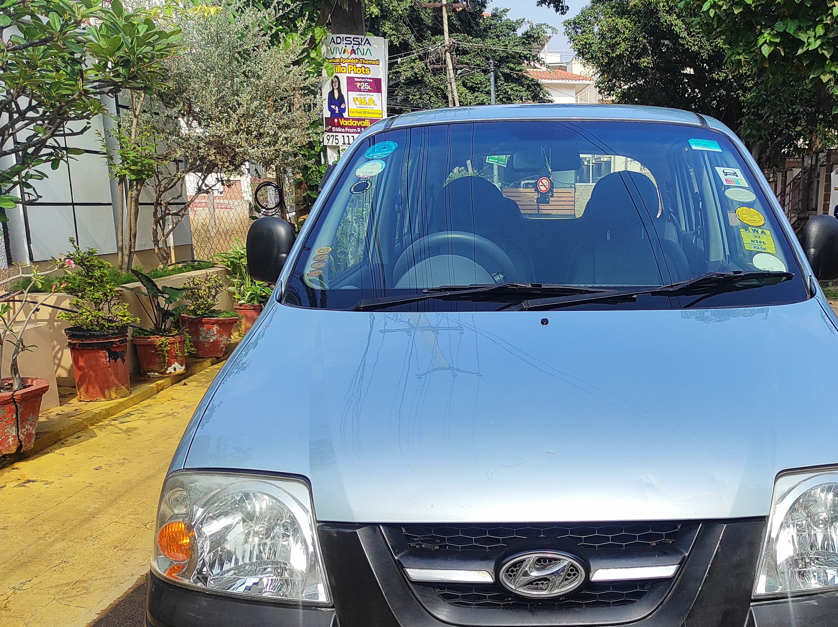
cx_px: 566
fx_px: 847
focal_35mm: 35
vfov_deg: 40.3
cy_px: 404
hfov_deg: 51.6
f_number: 1.89
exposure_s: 1/1756
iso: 100
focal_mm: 5.43
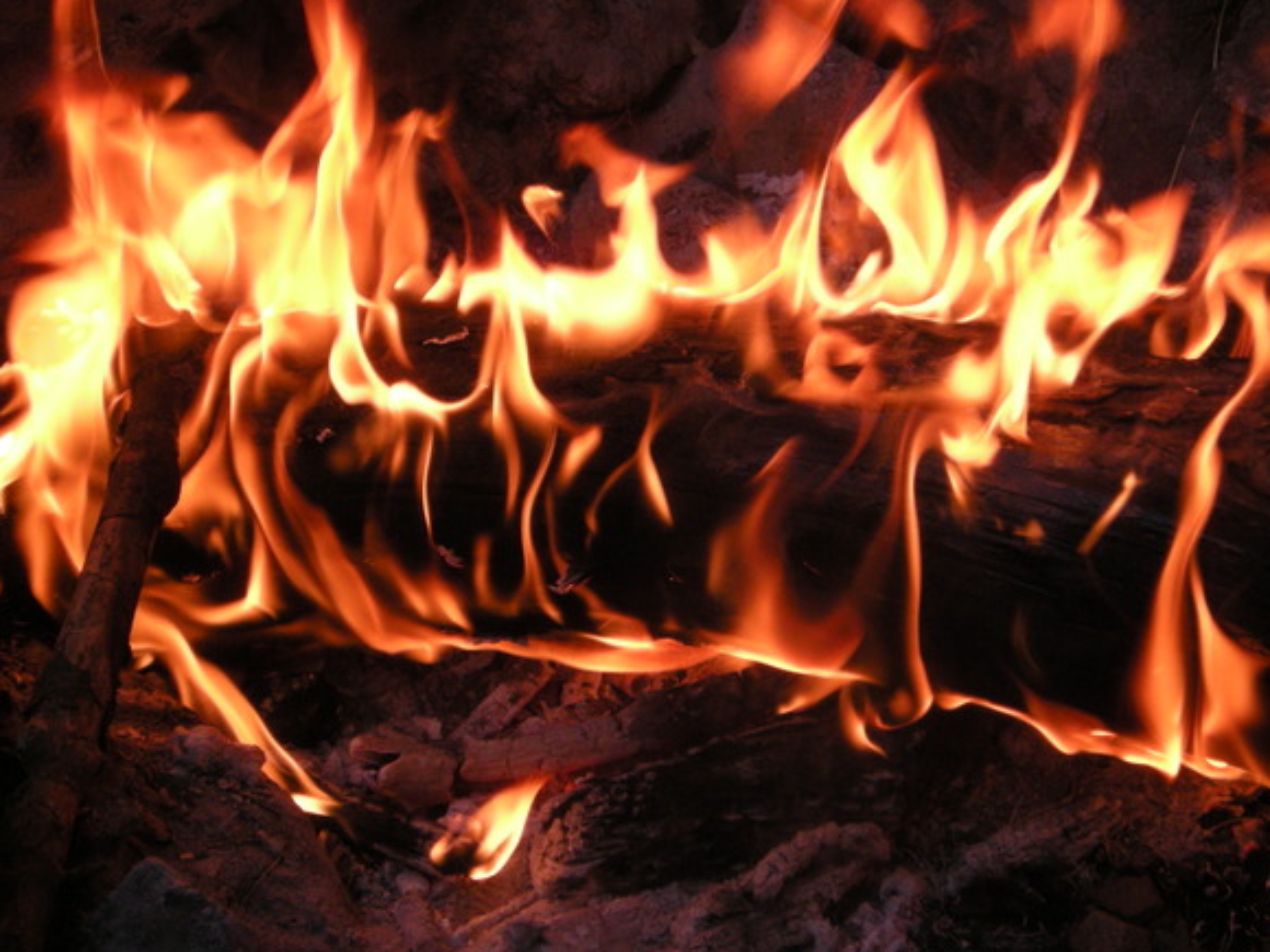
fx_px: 3155
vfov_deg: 17.2
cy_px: 440
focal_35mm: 86
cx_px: 663
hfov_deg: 22.8
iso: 205
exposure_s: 1/155
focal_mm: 13
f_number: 4.8
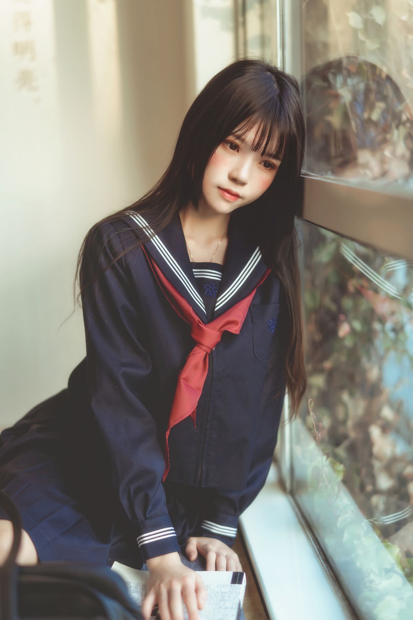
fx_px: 860
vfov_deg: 39.6
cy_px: 310
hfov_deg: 27.0
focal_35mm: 50
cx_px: 206
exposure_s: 1/200
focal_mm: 50
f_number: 1.4
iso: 100
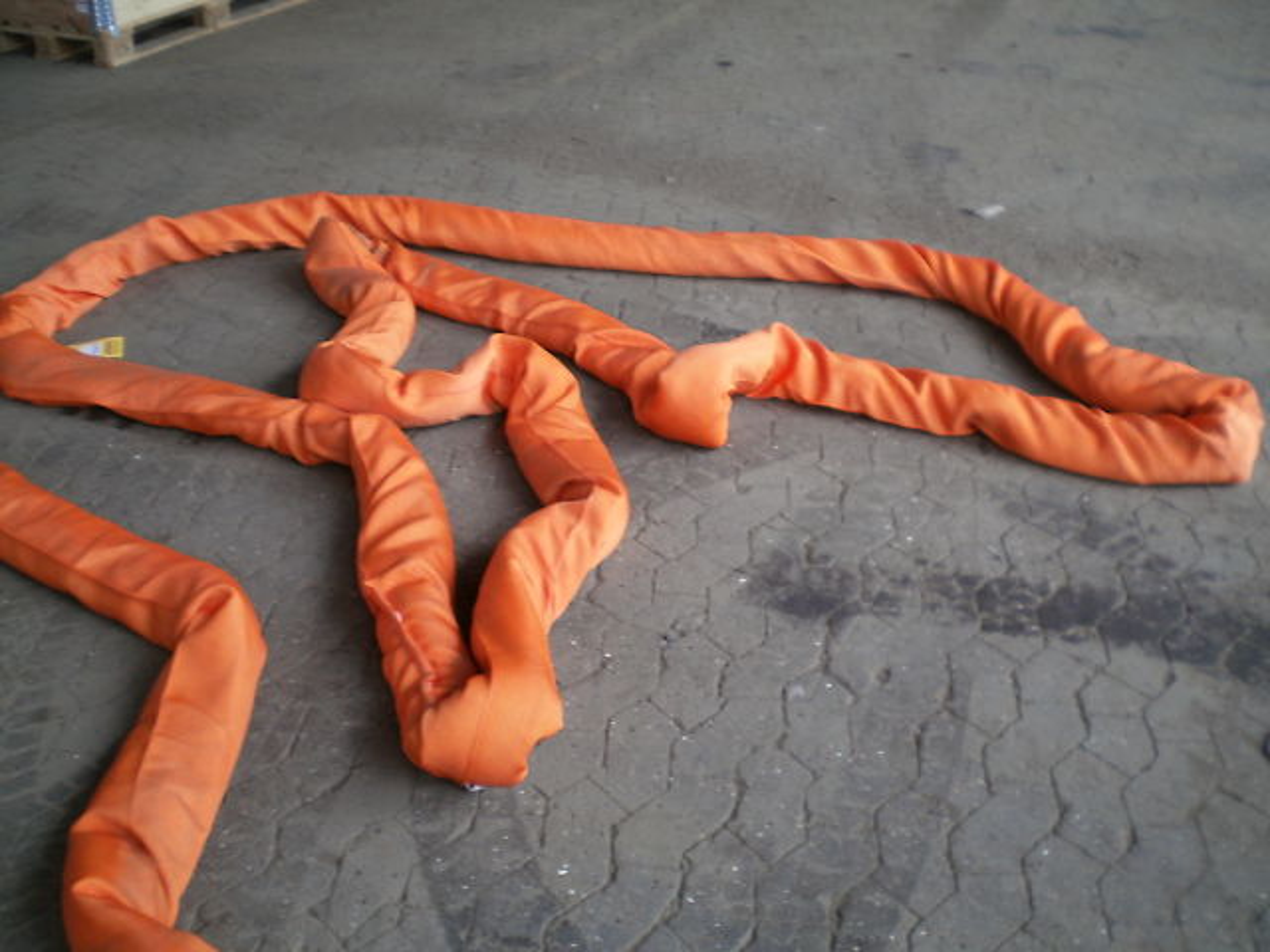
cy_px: 476
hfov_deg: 51.4
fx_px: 1321
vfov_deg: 39.7
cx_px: 635
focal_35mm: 36
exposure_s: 1/15
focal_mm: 6.3
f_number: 3.1
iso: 125
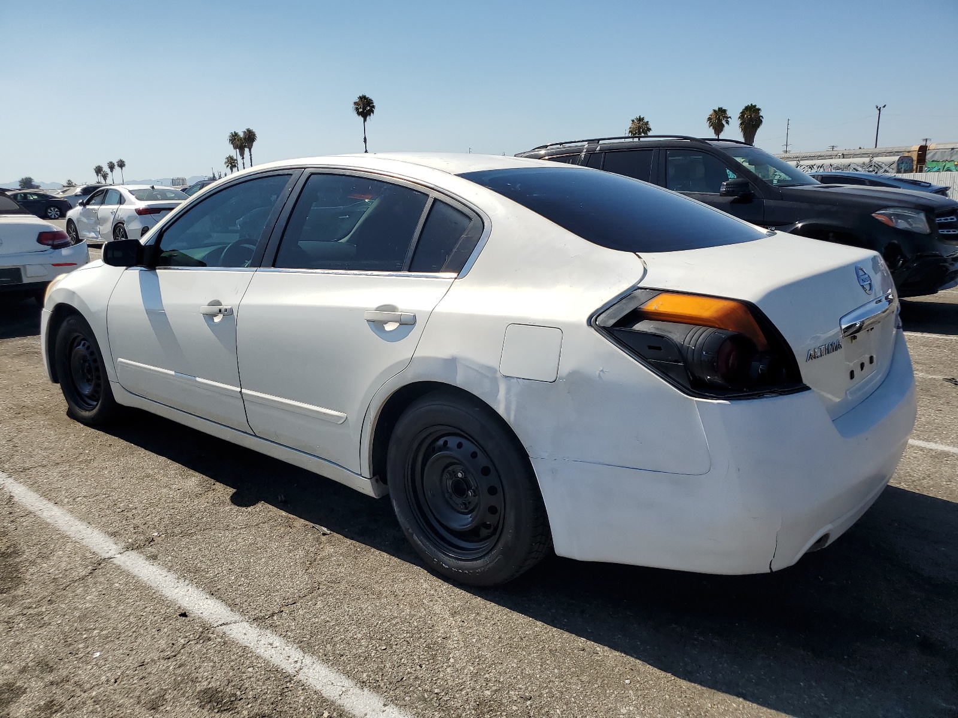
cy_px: 359
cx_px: 479
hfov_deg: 67.3
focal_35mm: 26
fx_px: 720
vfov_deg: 53.1
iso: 50
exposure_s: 1/5000
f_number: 1.5
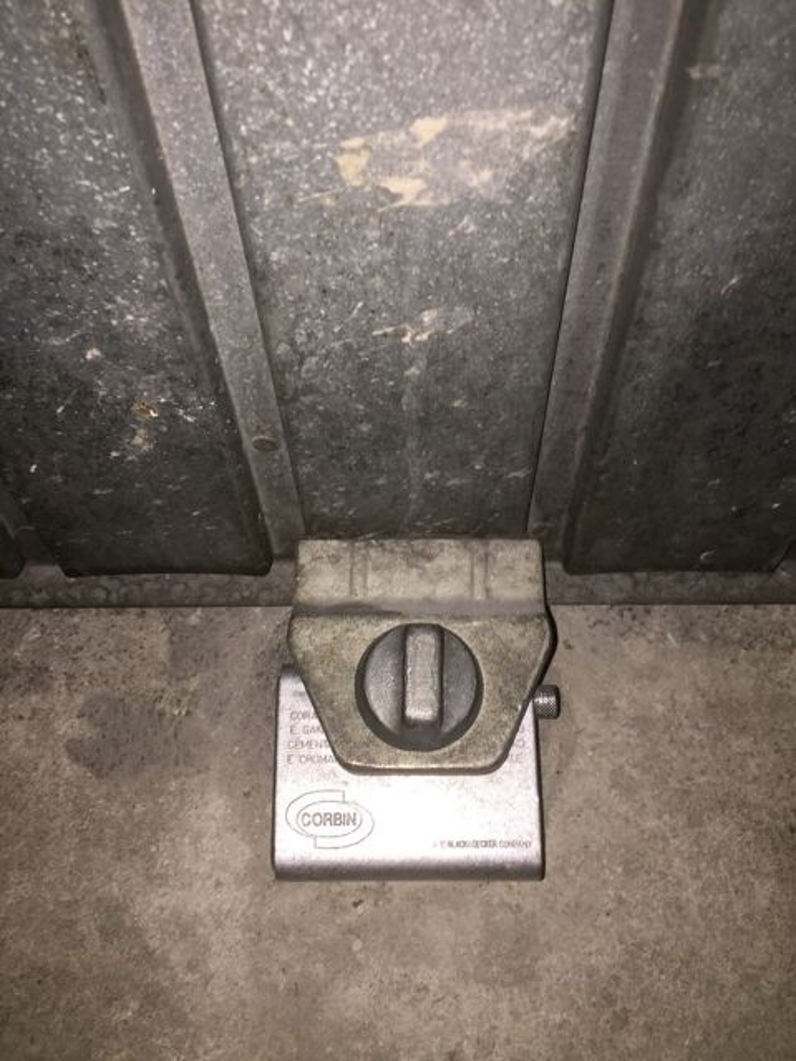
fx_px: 889
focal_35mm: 29
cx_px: 398
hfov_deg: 48.2
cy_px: 530
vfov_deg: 61.7
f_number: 2.2
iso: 32
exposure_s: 1/37
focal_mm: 4.15
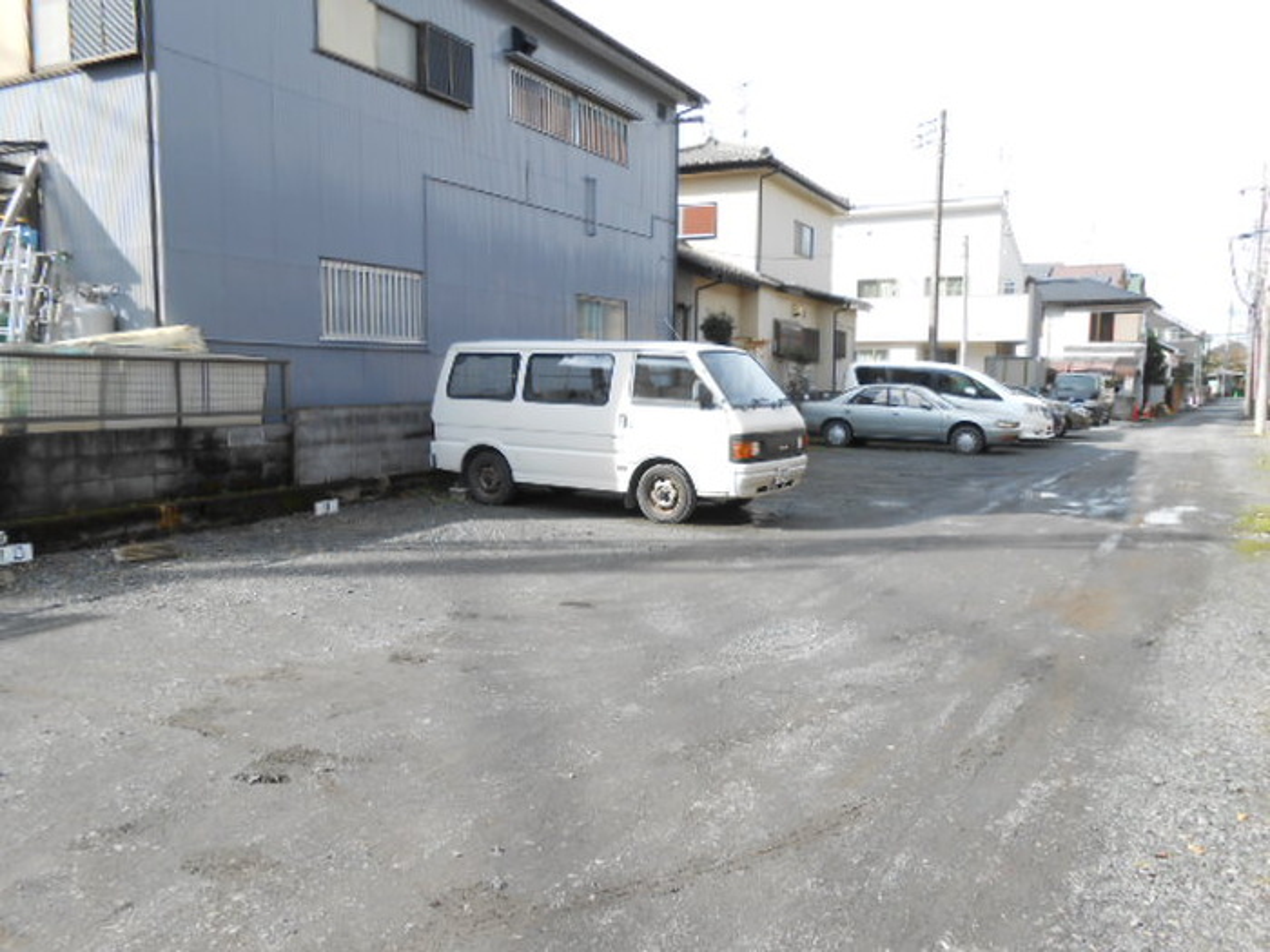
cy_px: 476
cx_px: 635
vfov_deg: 53.1
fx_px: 954
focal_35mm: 26
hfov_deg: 67.3
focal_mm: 4.6
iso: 80
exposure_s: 1/250
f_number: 3.5
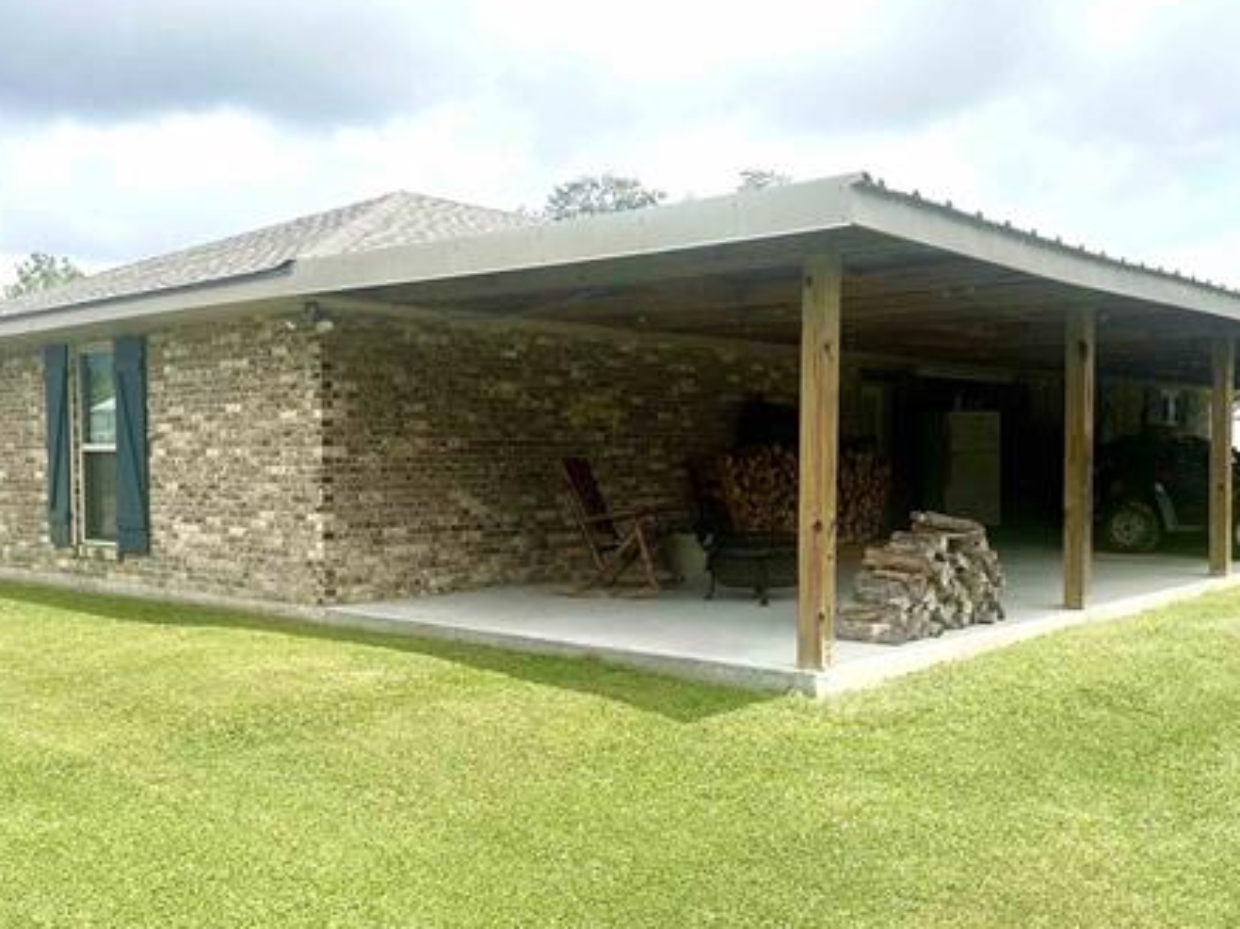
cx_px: 658
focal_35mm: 35
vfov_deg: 40.6
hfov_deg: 52.6
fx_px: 1253
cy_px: 503
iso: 80
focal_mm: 6.86
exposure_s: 1/6623
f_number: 1.78
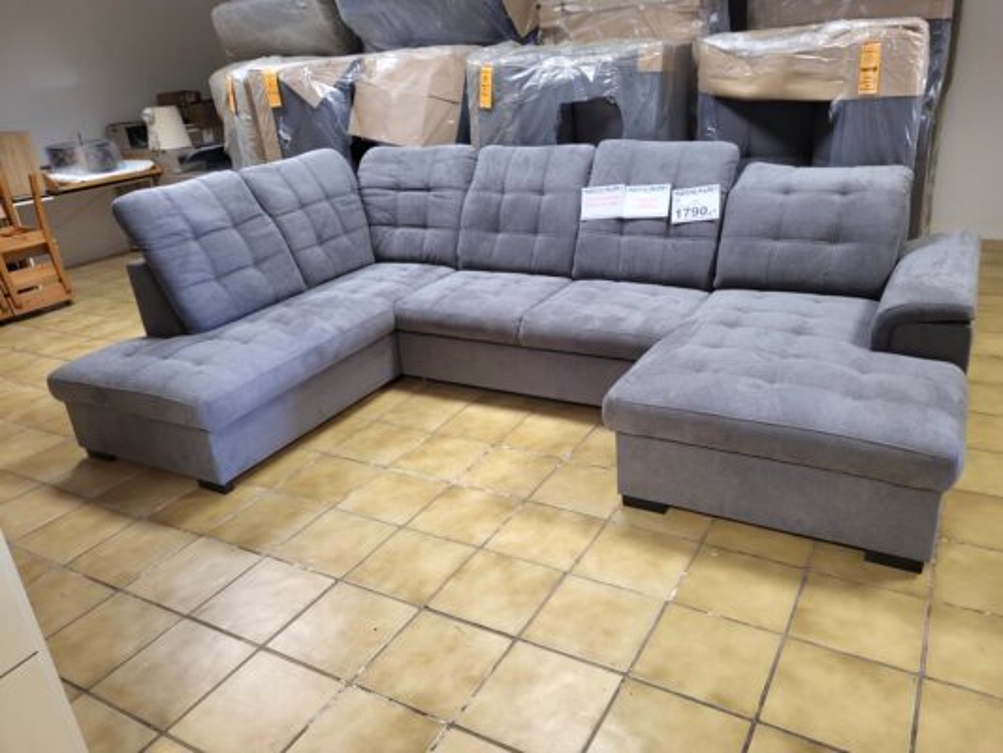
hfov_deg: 67.3
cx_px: 502
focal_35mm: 26
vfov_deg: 53.1
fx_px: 754
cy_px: 376
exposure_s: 1/50.3
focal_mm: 5.4
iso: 250
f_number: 1.8
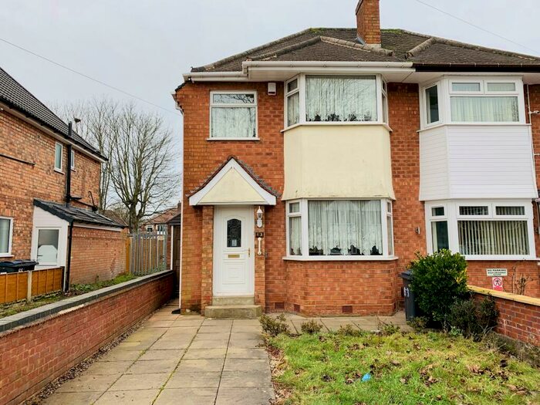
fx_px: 406
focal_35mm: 26
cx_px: 270
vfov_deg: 53.1
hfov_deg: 67.3
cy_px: 202
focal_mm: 4.25
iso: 25
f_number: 1.8
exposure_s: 1/186
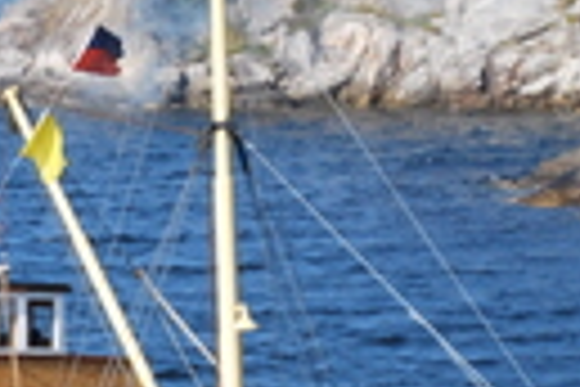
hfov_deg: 3.8
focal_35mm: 546
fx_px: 8803
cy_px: 140
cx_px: -162
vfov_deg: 2.5
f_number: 5.6
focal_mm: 75
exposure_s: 1/500
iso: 140
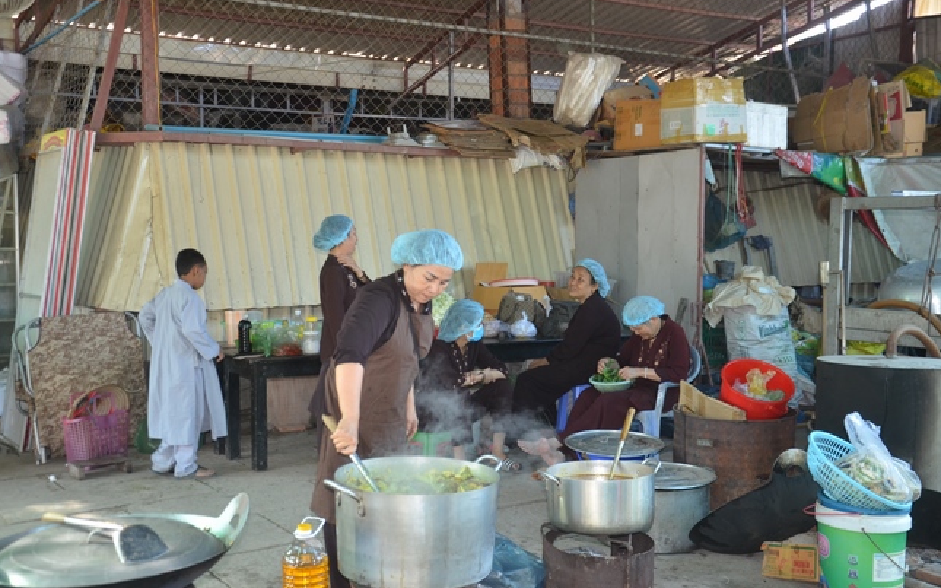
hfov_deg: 49.3
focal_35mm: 40
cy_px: 298
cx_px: 468
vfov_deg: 32.0
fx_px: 1026
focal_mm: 26
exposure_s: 1/60
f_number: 4
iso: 400
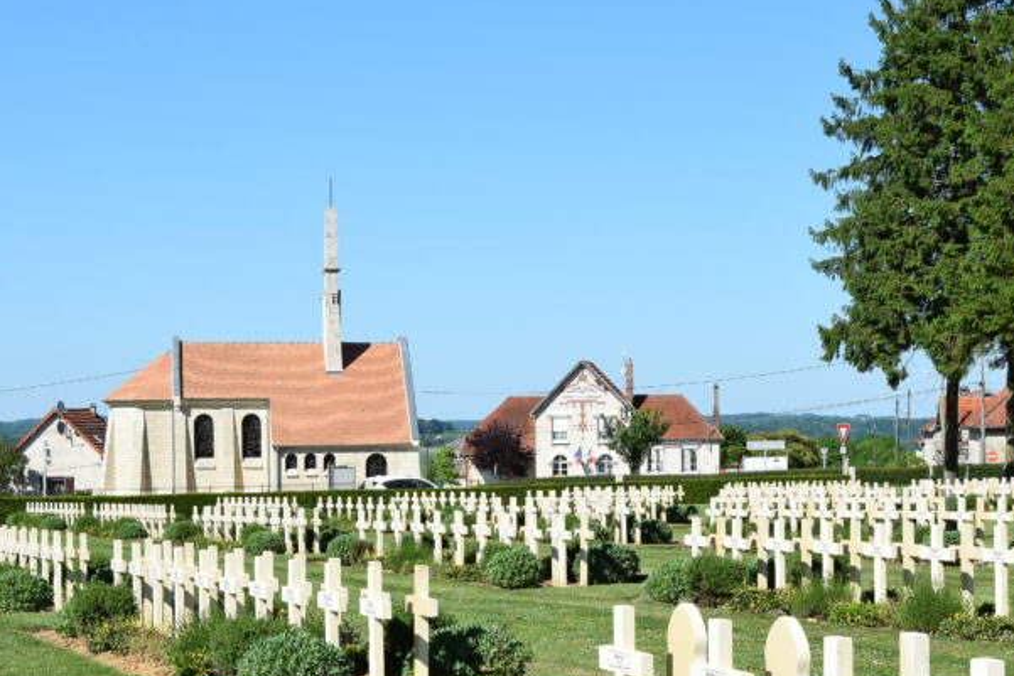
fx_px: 2361
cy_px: 506
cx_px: 499
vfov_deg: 16.2
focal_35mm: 84
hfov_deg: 24.2
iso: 200
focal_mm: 35
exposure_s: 1/400
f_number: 10
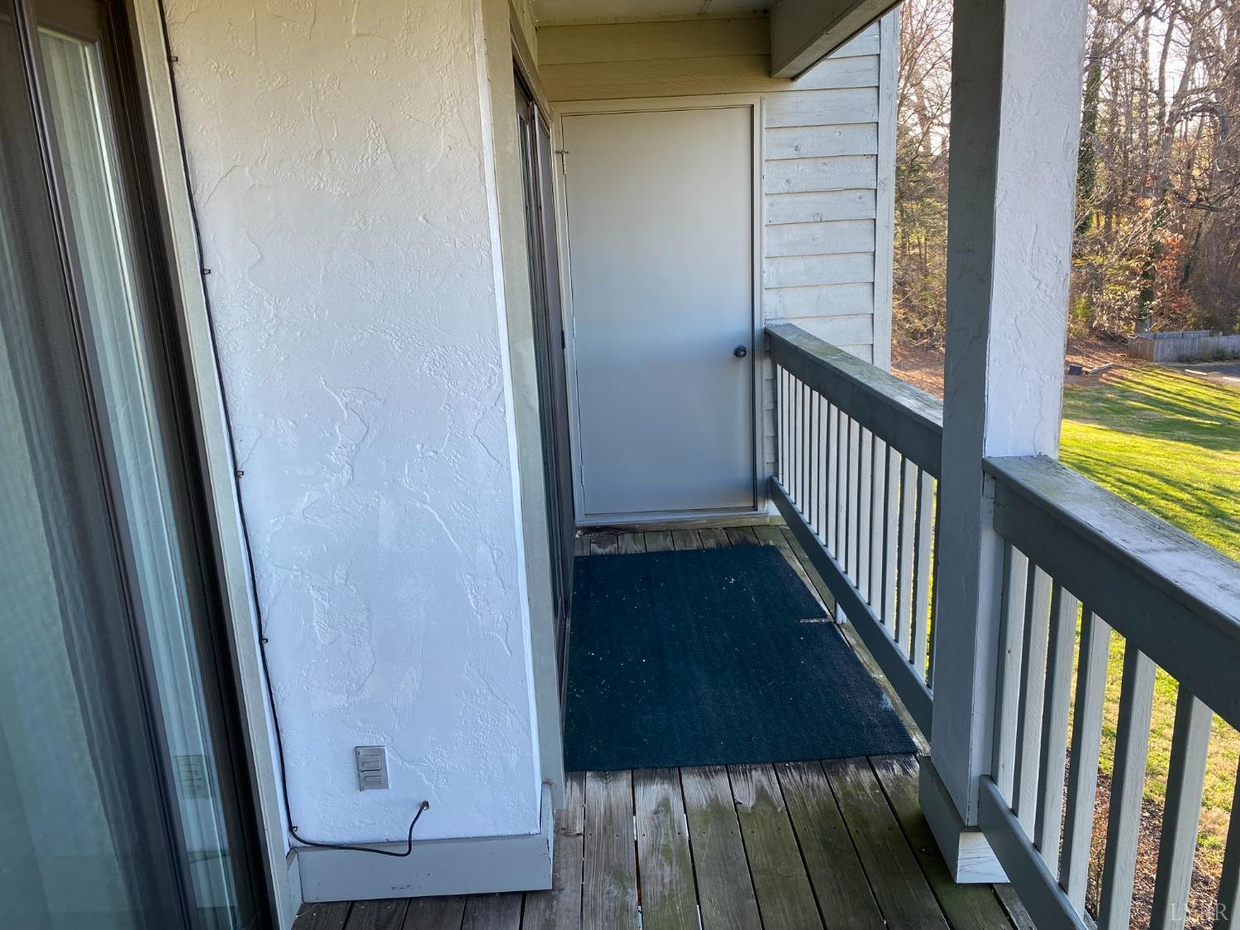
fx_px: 931
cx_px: 620
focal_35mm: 26
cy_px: 465
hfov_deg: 67.3
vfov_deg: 53.1
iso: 32
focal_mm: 4.25
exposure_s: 1/138
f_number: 1.8
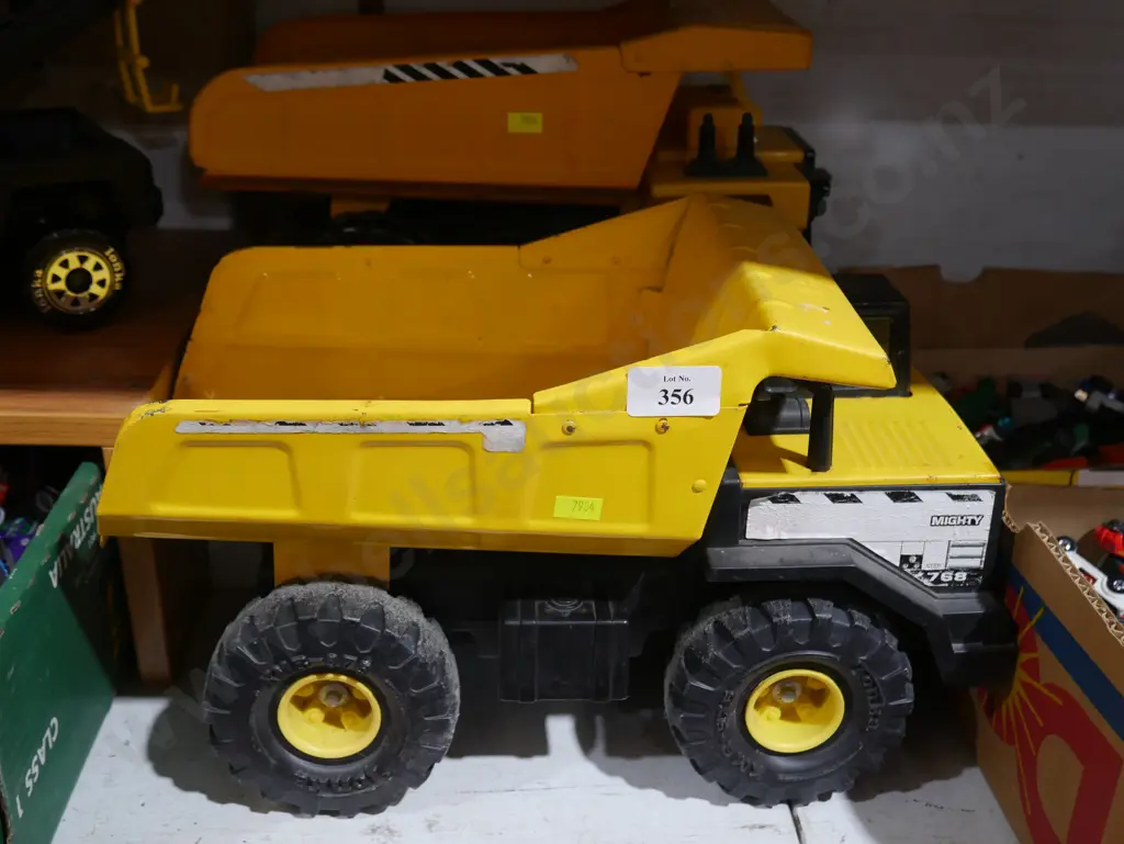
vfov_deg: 37.8
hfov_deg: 49.0
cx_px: 562
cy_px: 422
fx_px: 1234
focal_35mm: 38
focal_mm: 19
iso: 640
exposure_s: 1/60
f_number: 4.1
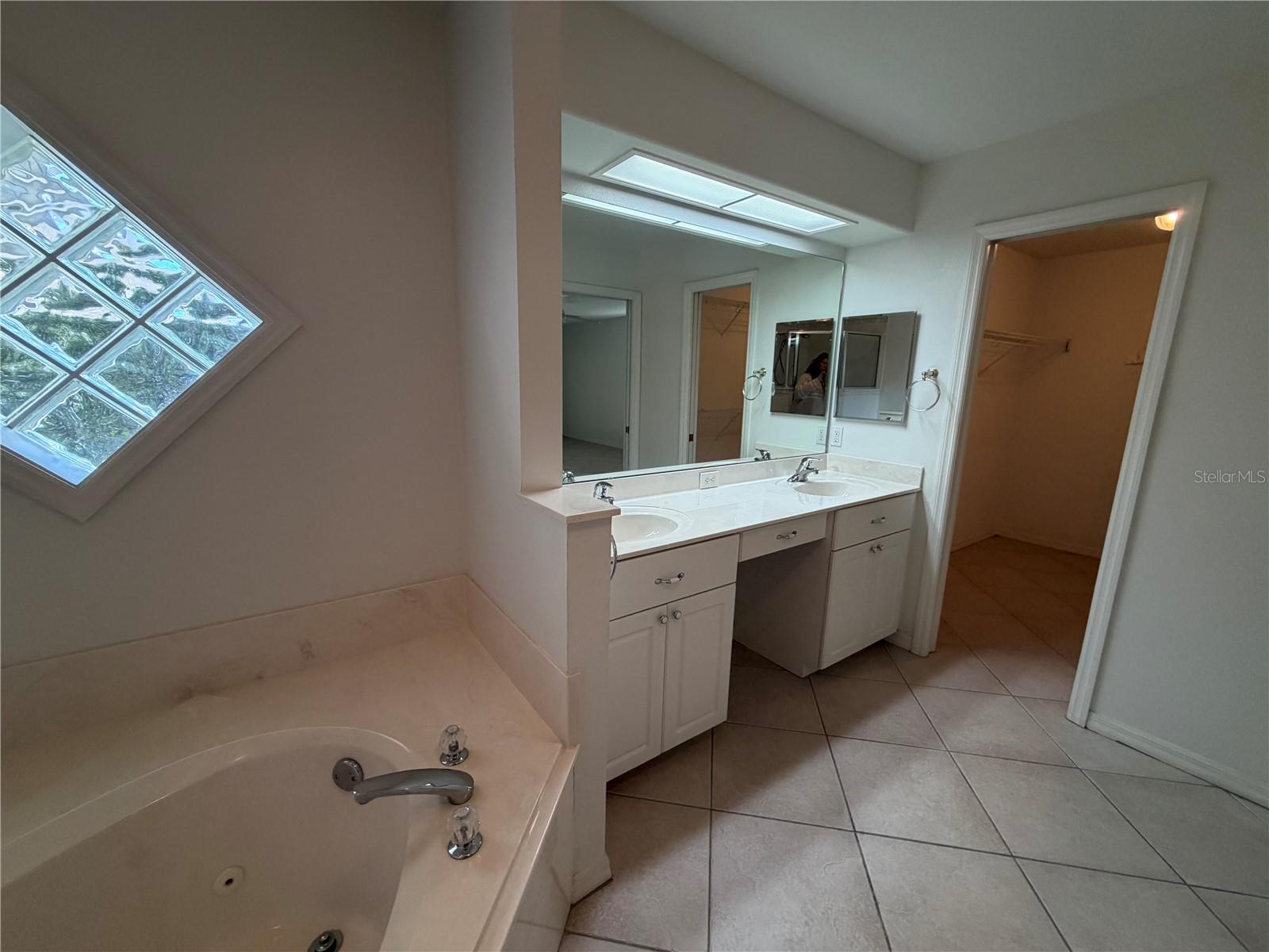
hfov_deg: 102.1
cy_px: 476
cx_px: 634
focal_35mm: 14
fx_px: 513
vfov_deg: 85.7
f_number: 2.2
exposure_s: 1/120
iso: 320
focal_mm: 2.22
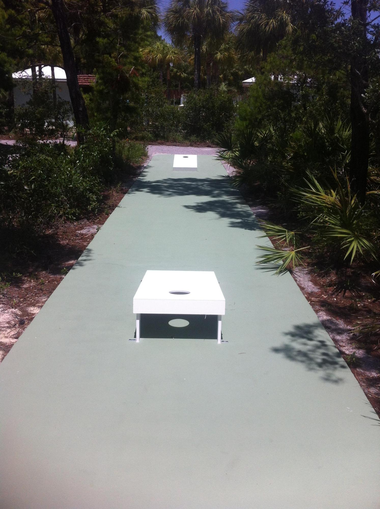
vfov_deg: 52.7
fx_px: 514
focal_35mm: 35
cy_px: 254
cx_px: 190
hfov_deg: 40.6
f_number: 2.8
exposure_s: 1/2011
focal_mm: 3.85
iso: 80
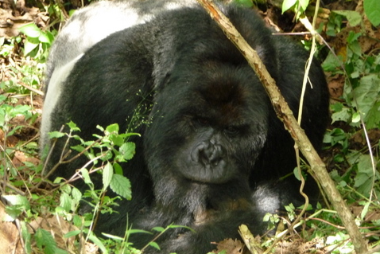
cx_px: 190
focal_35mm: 186
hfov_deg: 11.1
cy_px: 126
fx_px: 1964
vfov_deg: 7.4
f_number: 4.8
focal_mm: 30.5
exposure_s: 1/60
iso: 400
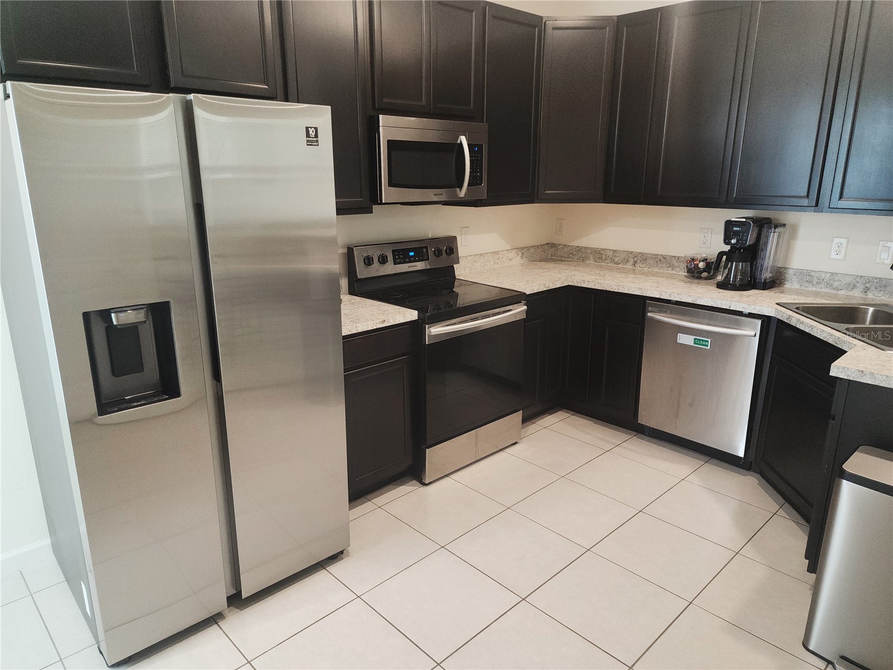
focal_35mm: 23
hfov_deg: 73.9
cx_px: 446
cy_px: 335
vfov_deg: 58.9
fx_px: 593
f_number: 1.8
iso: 589
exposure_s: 1/59
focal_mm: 6.4
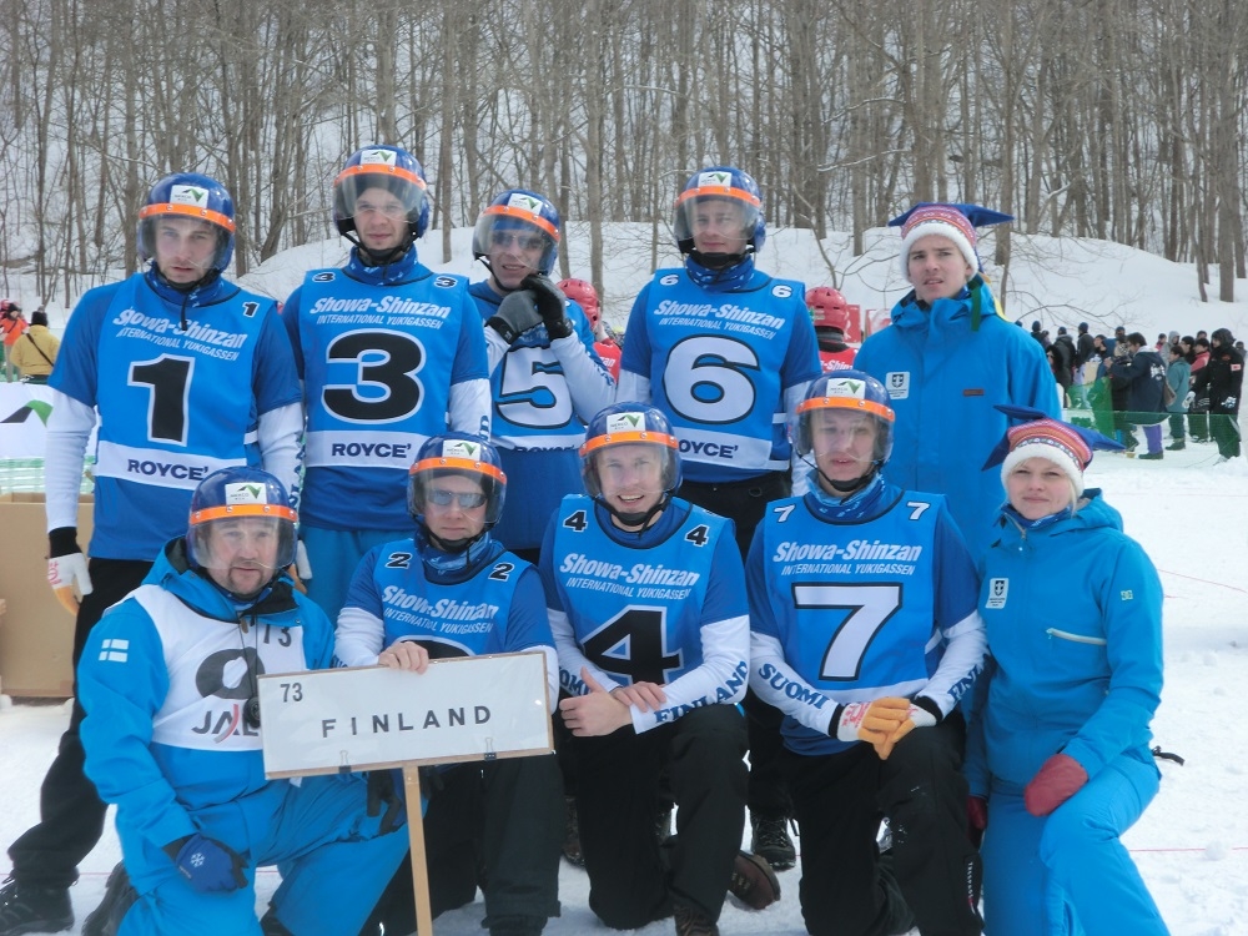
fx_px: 2343
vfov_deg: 22.6
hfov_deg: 29.8
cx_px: 624
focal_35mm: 65
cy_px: 468
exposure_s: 1/250
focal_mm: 11.7
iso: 50
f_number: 5.3
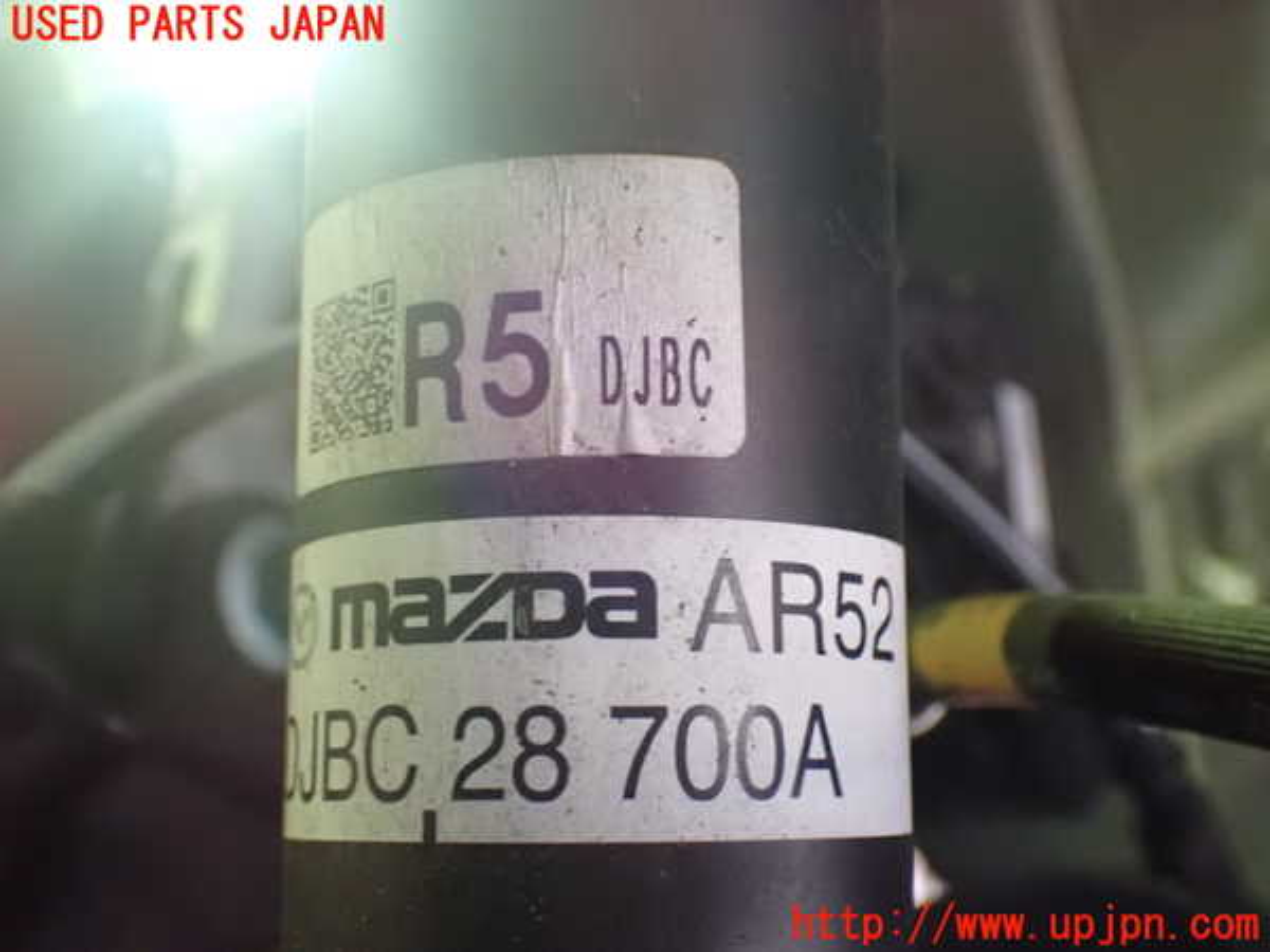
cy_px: 476
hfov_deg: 40.4
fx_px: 1724
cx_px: 635
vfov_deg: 30.9
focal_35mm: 47
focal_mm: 8.4
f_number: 3.1
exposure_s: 1/50
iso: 1600
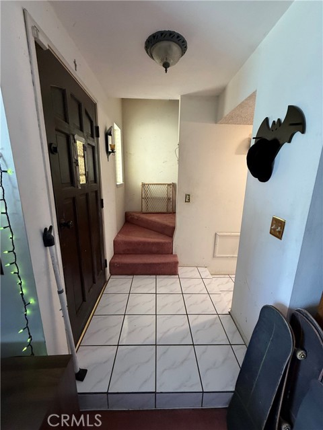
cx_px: 162
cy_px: 215
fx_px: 174
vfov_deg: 102.1
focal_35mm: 14
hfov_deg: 85.7
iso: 250
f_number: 2.2
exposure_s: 1/60
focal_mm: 2.22
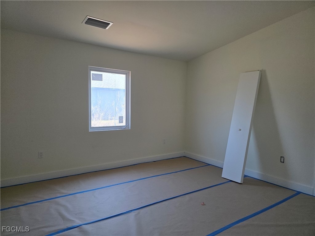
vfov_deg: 58.9
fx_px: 209
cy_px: 118
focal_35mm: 23
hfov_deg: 73.9
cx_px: 158
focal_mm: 6.3
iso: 250
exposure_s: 1/180
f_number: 1.7
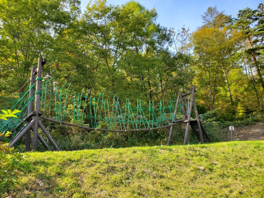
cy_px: 99
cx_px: 132
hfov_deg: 67.3
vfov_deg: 53.1
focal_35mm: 26
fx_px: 198
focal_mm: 4.3
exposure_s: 1/366
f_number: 2.4
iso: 50
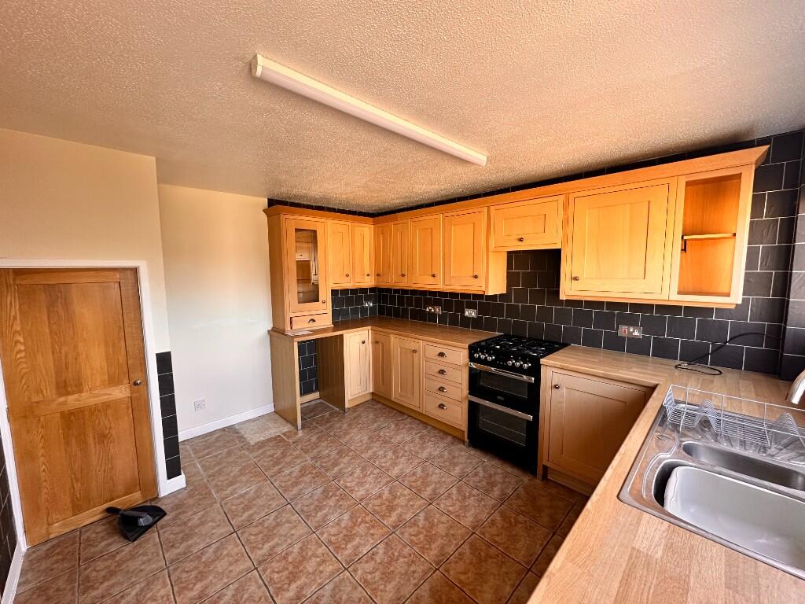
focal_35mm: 14
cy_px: 302
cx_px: 402
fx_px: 326
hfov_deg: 102.1
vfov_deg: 85.7
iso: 160
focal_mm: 2.22
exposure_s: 1/99
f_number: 2.2
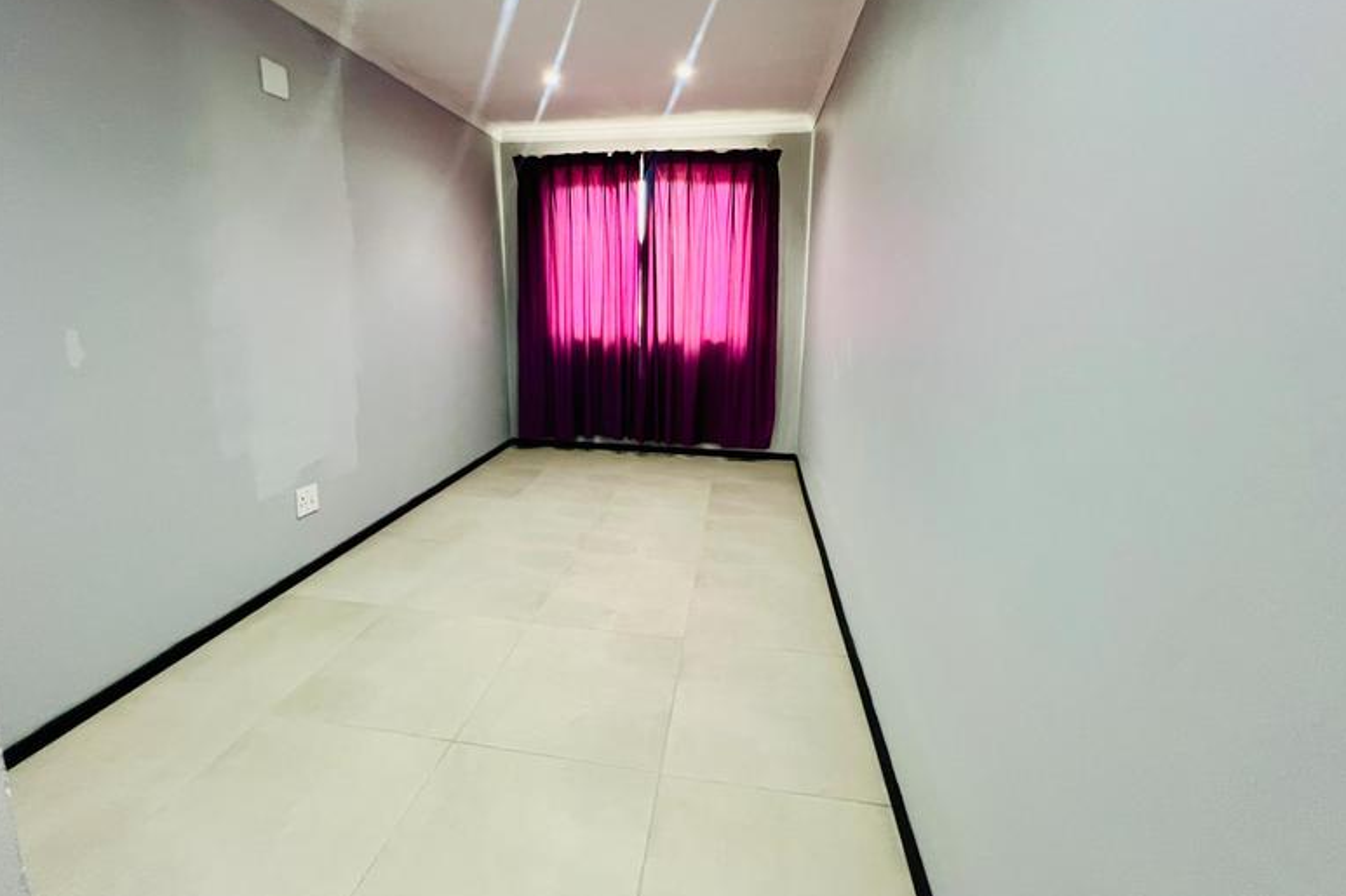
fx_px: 523
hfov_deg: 104.2
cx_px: 658
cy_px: 386
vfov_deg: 80.7
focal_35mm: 14
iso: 250
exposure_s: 1/50
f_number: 1.8
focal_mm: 1.57
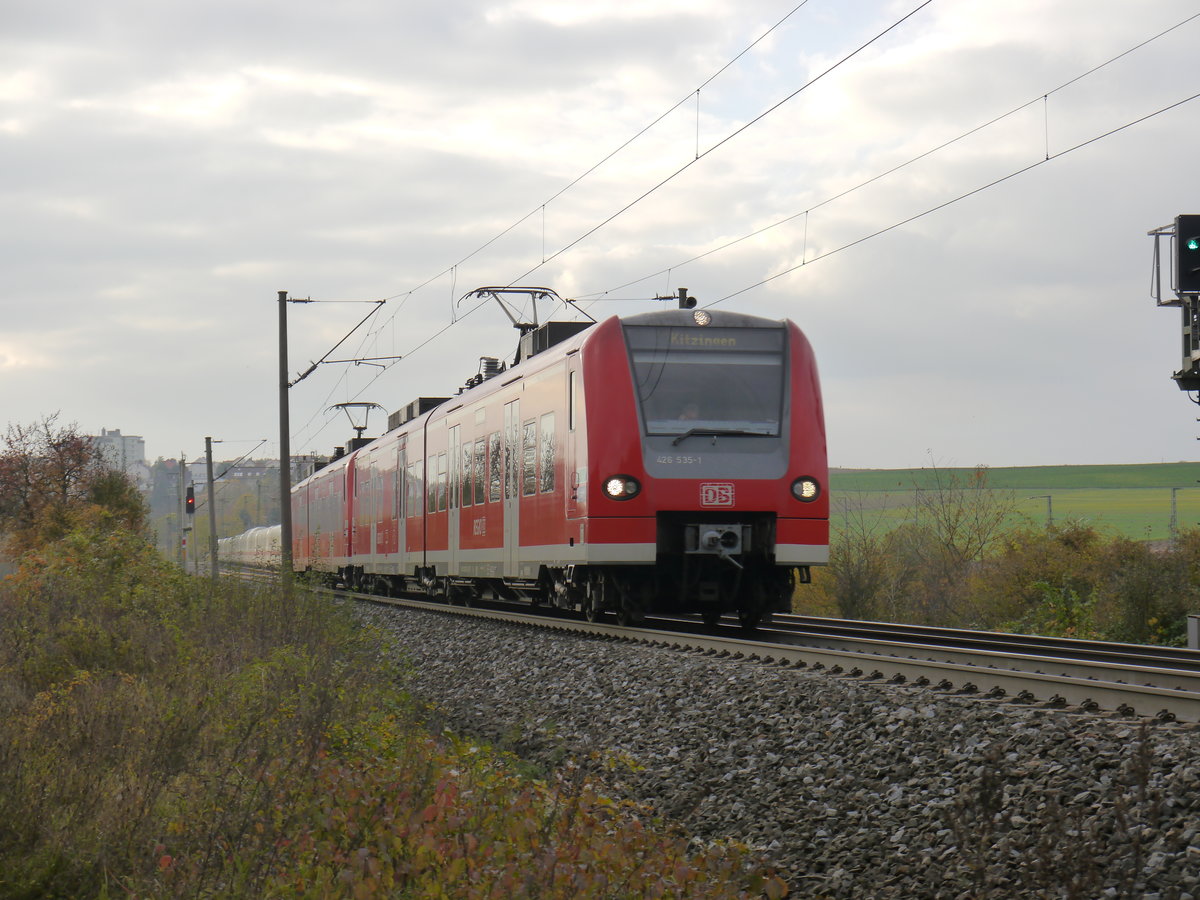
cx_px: 600
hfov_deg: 23.3
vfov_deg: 17.6
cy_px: 450
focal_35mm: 84
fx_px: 2912
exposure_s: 1/200
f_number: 7.1
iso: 160
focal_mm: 42
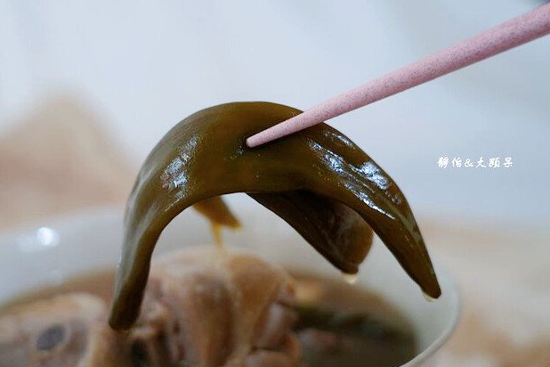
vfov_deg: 17.7
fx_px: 1176
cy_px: 192
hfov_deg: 26.2
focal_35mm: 77
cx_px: 212
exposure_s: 1/60
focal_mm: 56
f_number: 4
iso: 640
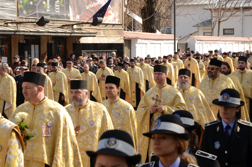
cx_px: 126
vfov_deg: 13.0
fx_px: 733
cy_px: 84
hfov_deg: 19.5
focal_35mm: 105
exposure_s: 1/320
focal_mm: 70
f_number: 5.6
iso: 250
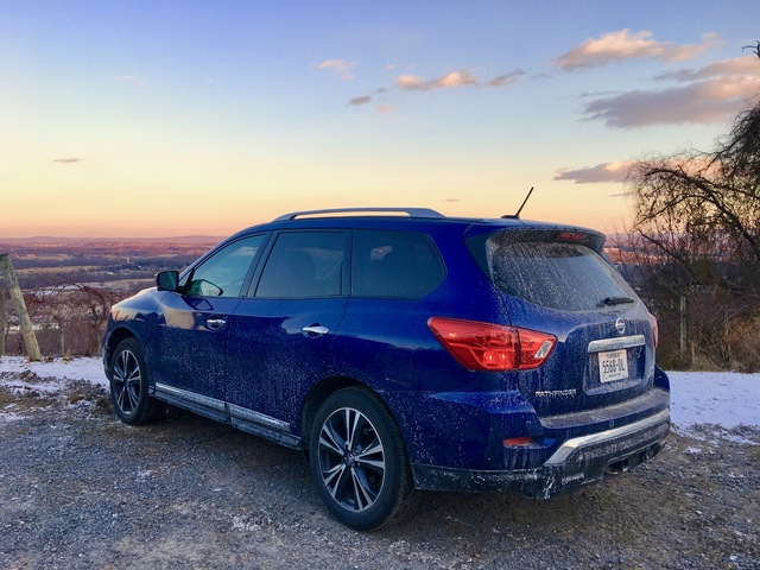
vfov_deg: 48.2
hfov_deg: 61.7
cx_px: 380
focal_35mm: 29
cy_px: 285
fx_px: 637
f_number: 2.2
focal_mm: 4.15
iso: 25
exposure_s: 1/131
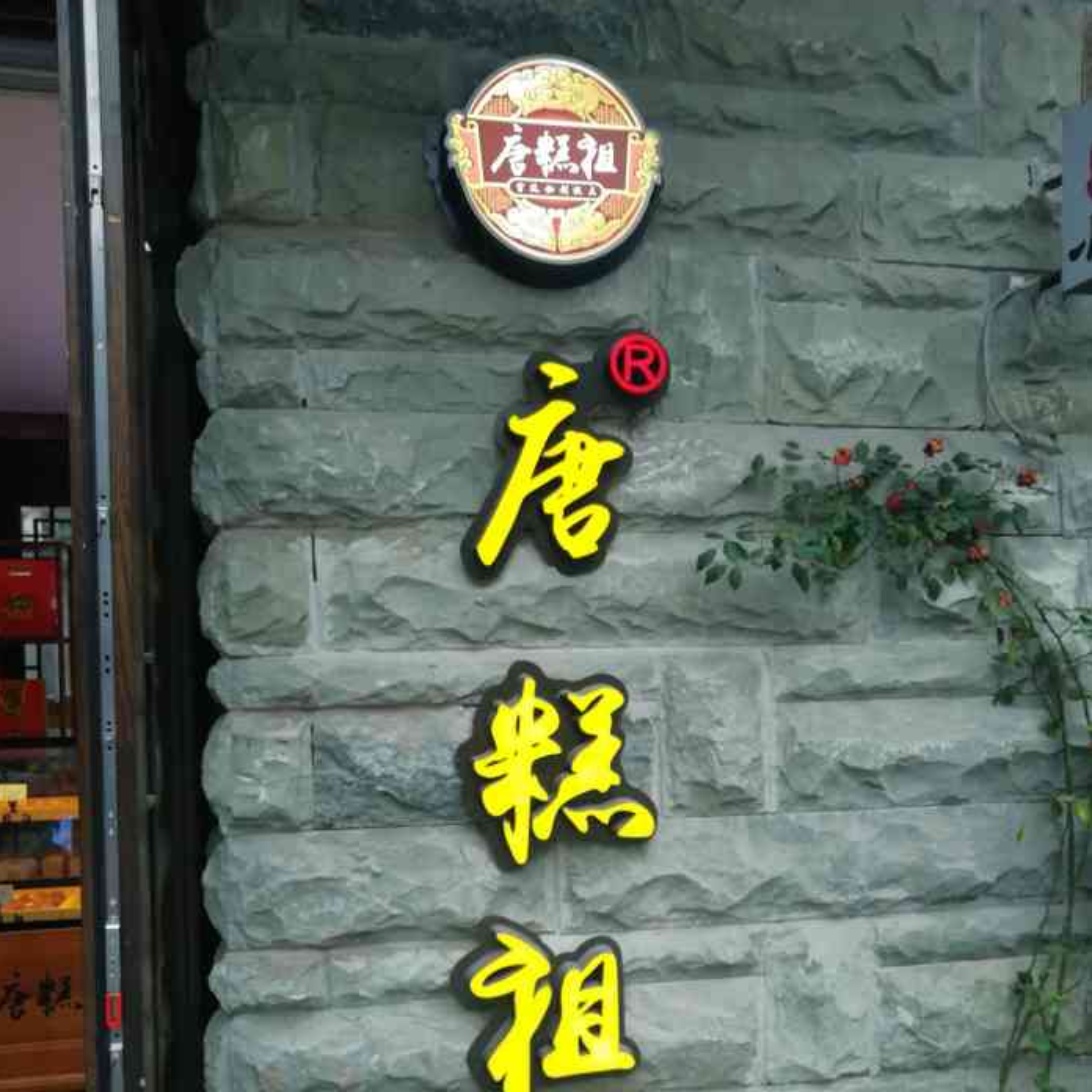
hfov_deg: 51.1
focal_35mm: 32
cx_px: 544
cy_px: 694
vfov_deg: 50.5
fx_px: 1142
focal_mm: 3.83
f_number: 1.8
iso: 80
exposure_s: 1/100
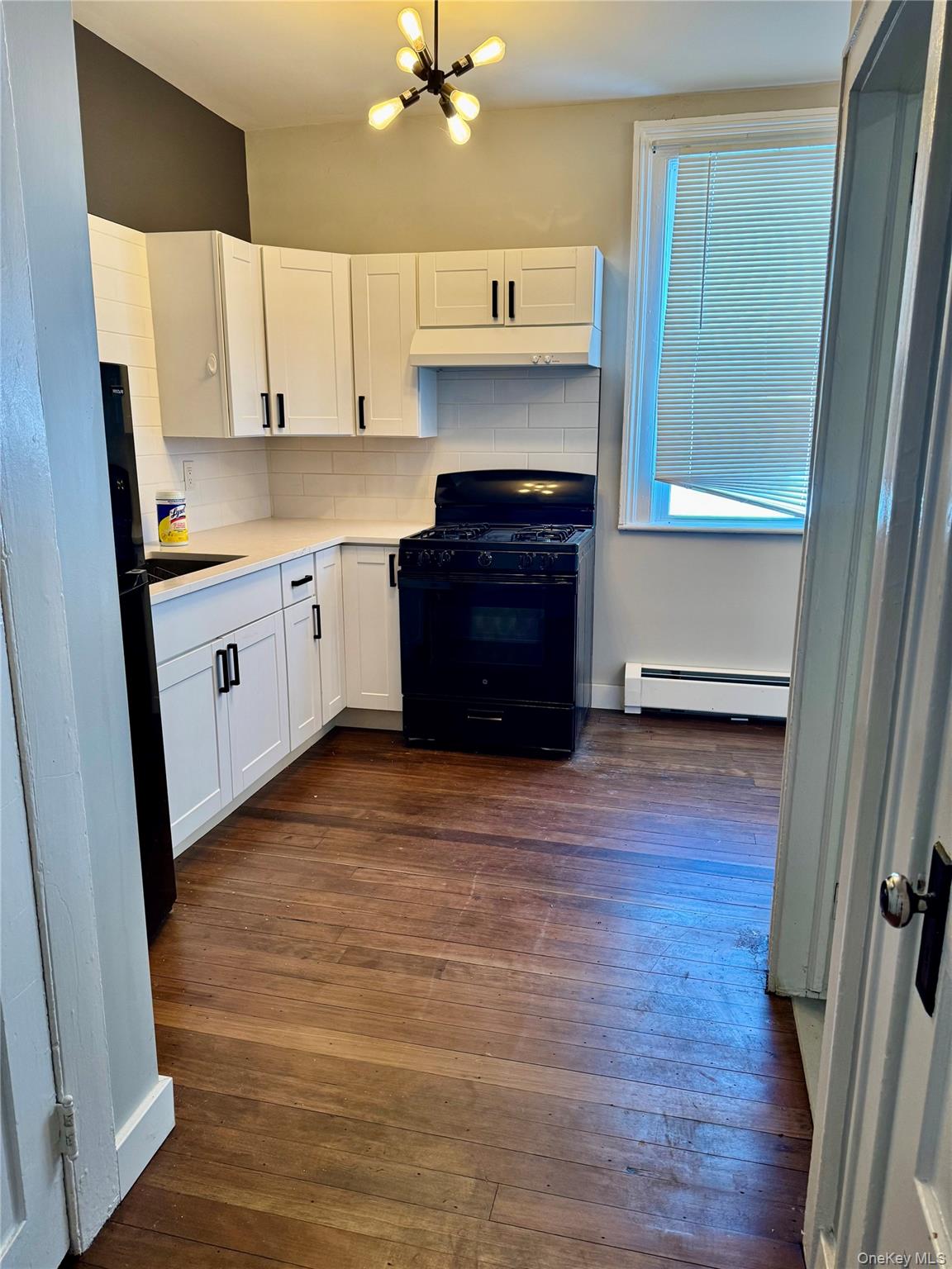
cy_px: 634
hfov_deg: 56.8
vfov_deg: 71.6
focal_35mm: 24
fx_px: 880
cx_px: 476
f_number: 1.78
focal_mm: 6.76
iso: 125
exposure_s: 1/60
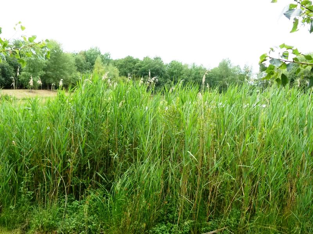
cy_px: 117
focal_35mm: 32
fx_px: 289
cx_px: 156
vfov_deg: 44.2
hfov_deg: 56.8
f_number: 3
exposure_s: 1/500
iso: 250
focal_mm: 5.8
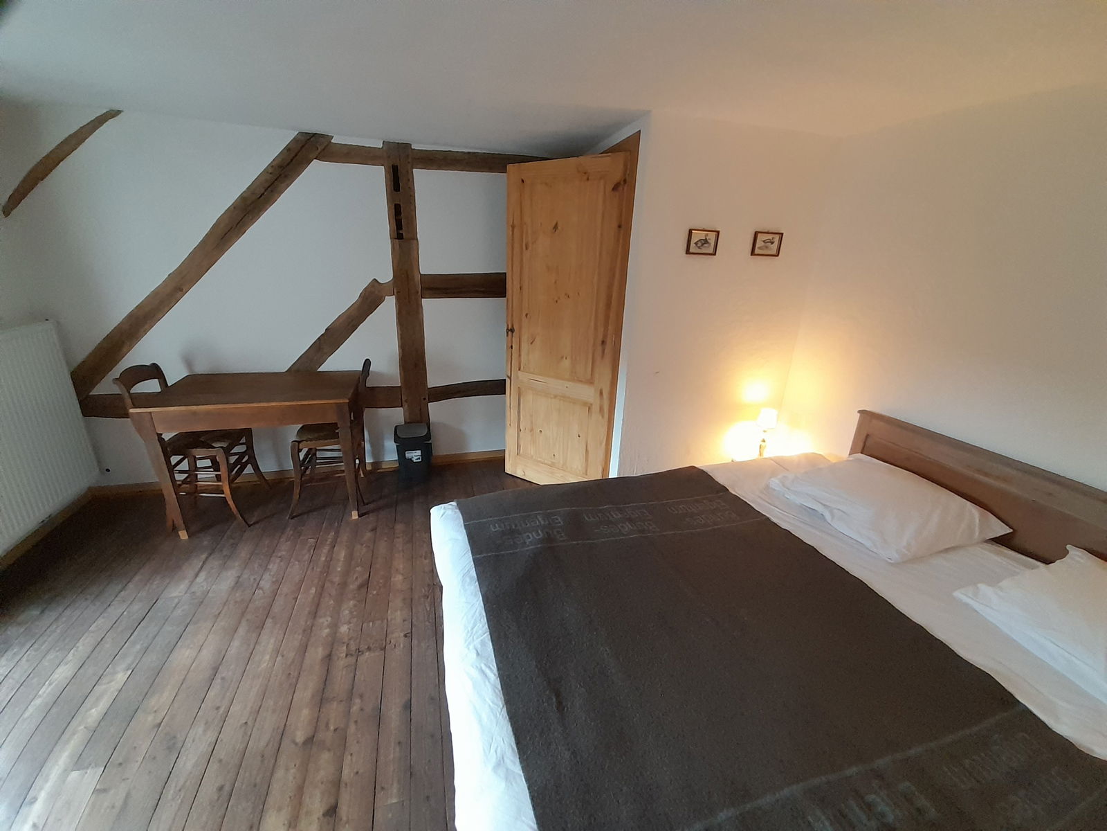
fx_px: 416
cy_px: 416
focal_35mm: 13
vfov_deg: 89.9
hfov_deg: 106.2
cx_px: 554
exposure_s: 1/50
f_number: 2.2
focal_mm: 1.13
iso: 250
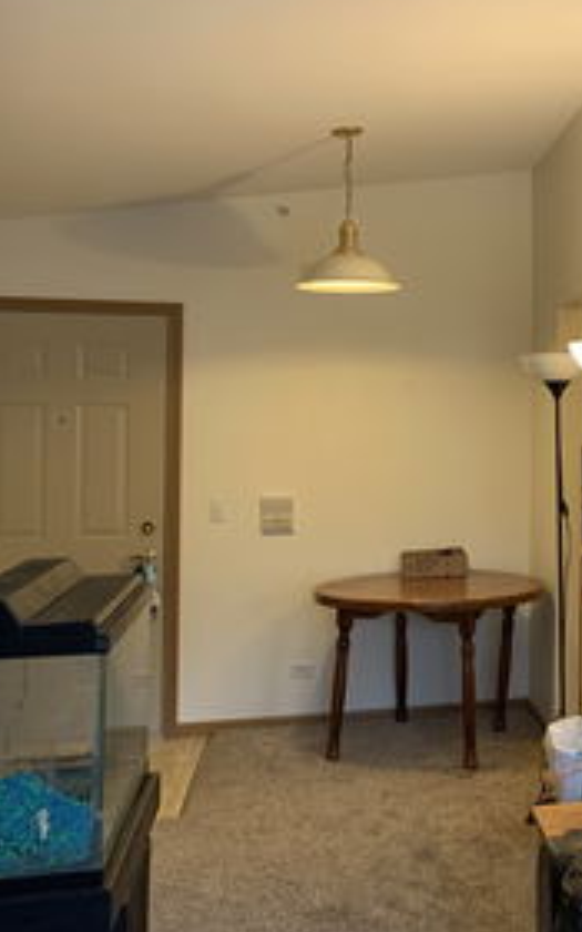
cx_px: 654
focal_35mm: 42
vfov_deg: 47.1
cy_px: 406
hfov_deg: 27.7
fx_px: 1066
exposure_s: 1/60
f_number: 1.8
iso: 250
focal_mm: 4.25
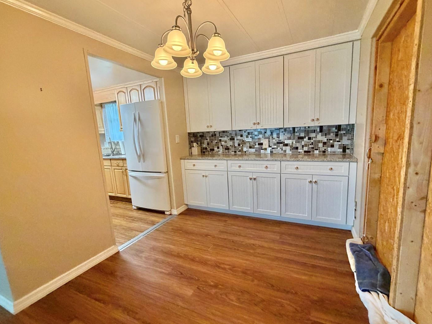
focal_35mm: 16
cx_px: 230
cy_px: 165
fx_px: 200
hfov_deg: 94.4
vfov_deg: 78.1
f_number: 2.2
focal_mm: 2.22
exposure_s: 1/60
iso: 500
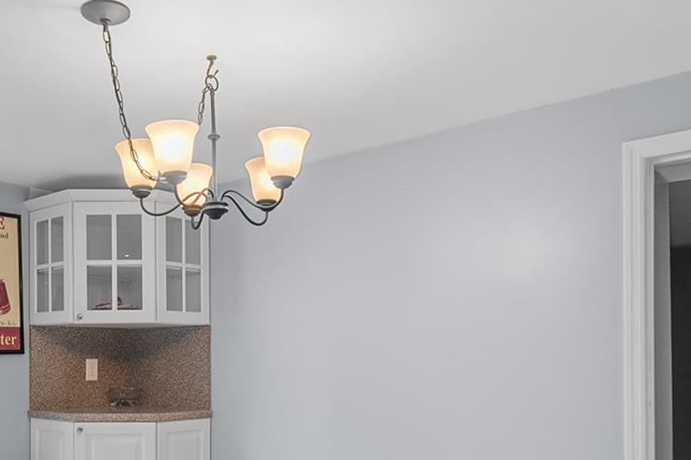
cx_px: 201
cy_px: 360
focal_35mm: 36
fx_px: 691
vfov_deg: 35.8
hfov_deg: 51.6
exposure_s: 1/10
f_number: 9
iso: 500
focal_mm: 13
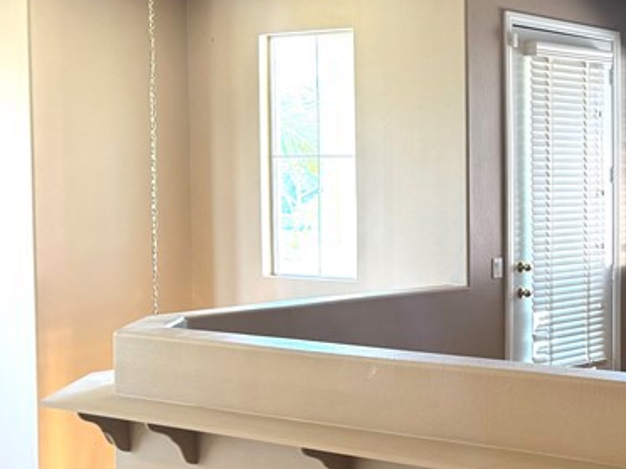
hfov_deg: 25.6
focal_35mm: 66
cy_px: 220
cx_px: 793
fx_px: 1194
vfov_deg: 22.3
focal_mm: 6.76
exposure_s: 1/60
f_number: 1.78
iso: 125
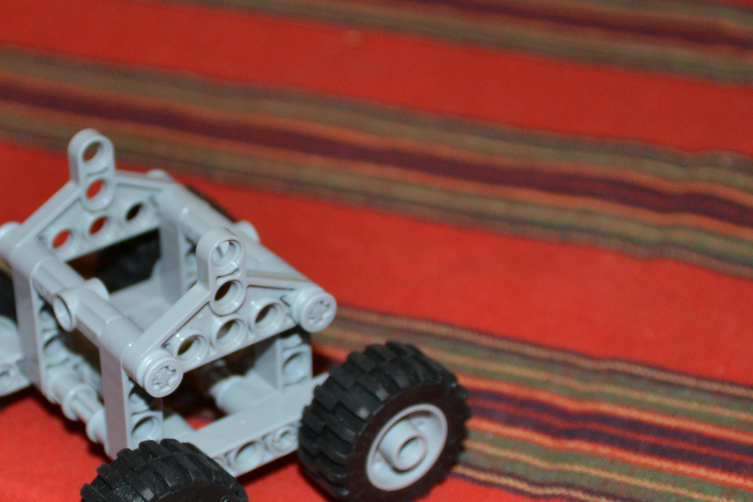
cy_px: 296
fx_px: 2029
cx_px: 155
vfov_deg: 14.1
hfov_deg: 20.8
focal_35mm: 97
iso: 720
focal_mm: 32
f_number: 4.2
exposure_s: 1/60
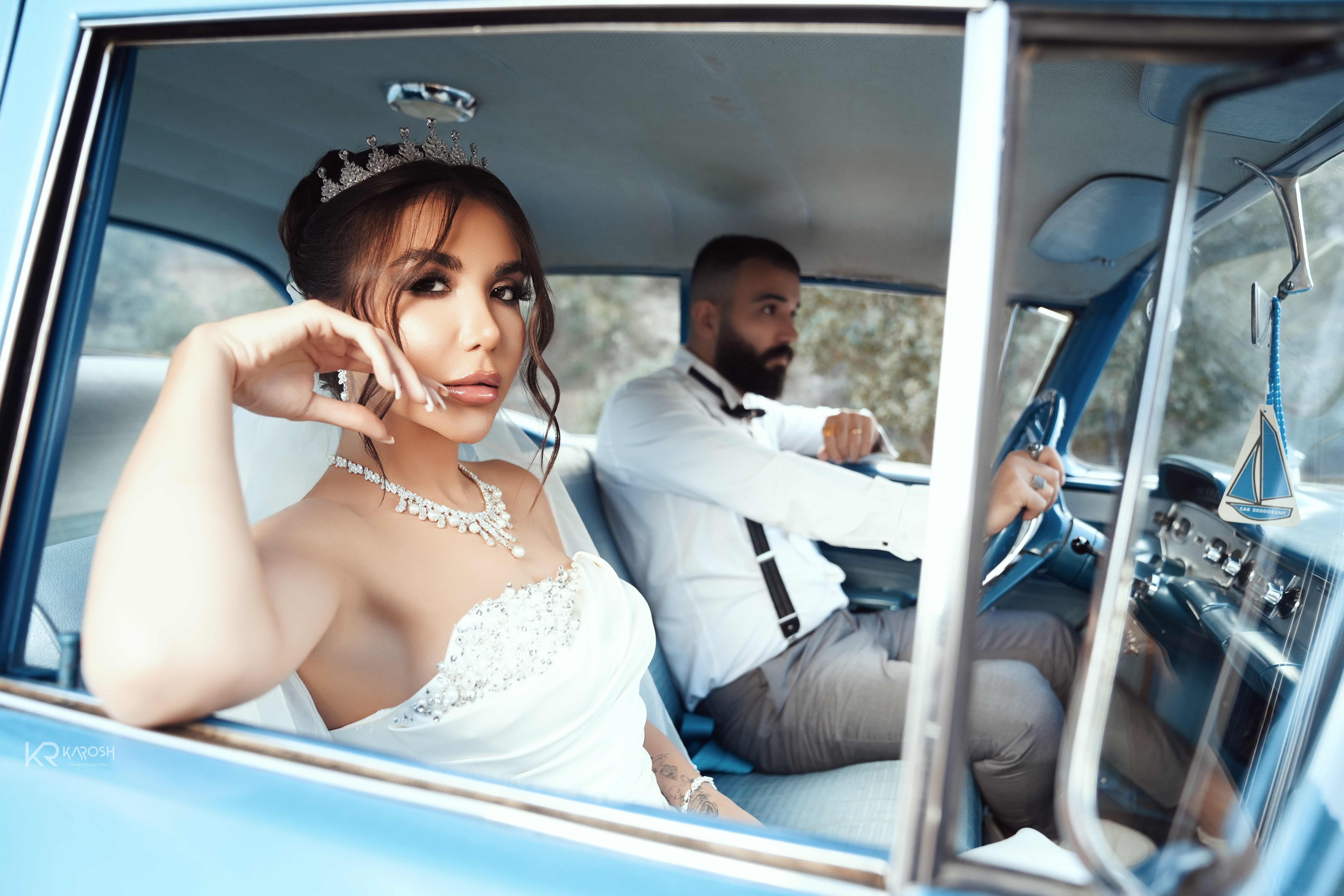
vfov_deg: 53.1
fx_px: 896
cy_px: 448
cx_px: 672
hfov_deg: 73.7
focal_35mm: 24
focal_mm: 24
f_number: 2.8
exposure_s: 1/160
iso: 640
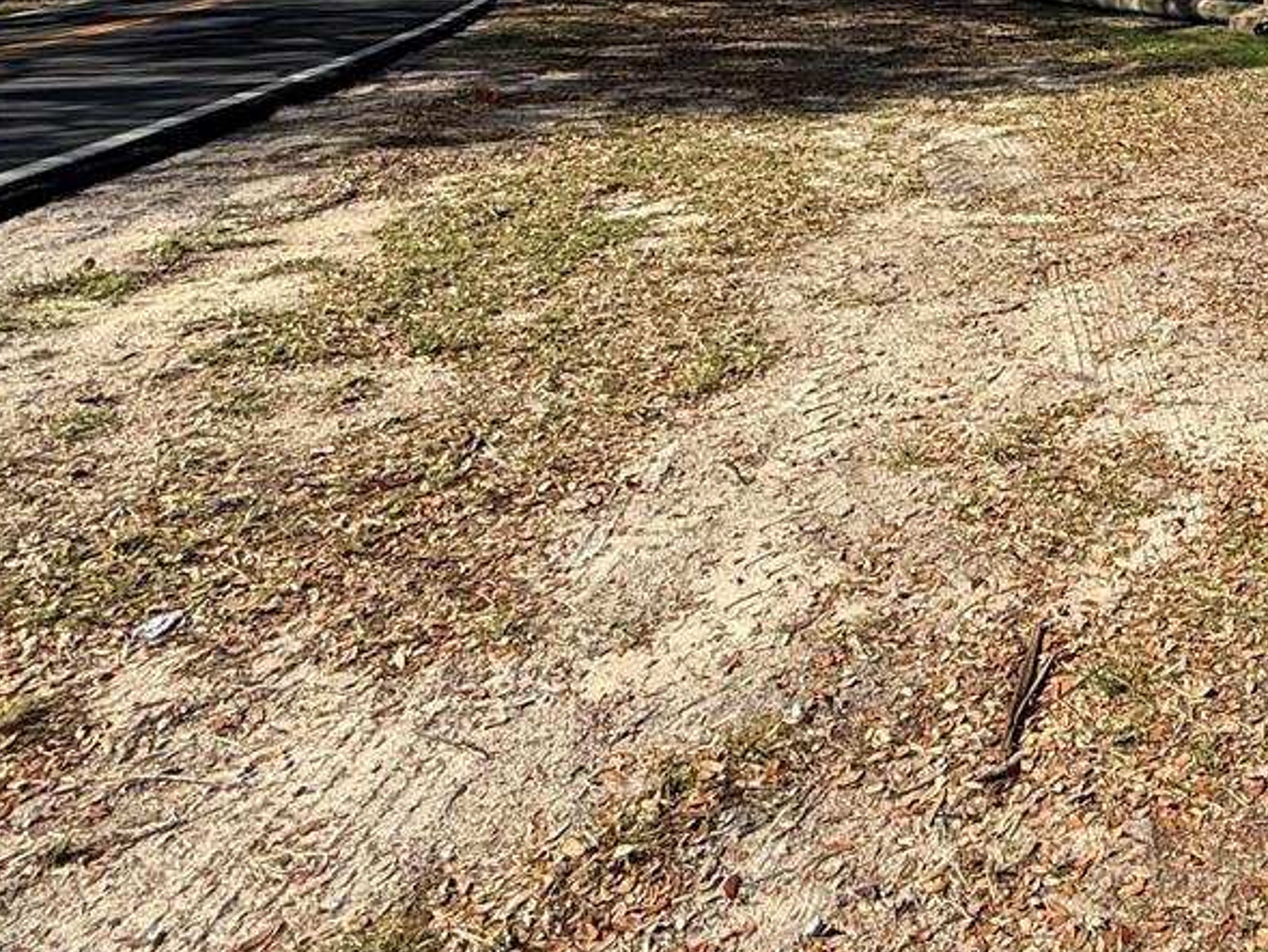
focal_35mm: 38
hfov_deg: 41.4
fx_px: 1392
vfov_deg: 31.6
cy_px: -190
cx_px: 1318
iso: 64
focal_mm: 2.22
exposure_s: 1/1698
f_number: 2.2
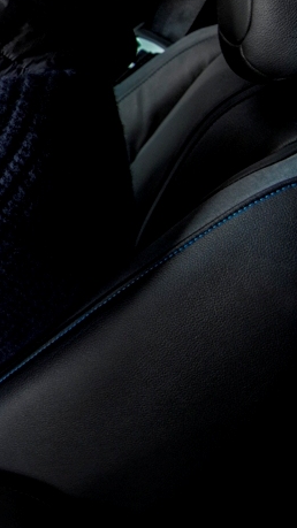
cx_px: -426
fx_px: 981
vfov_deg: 29.5
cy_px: 105
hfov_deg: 12.9
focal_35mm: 70
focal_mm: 24
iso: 250
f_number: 4.5
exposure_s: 1/125
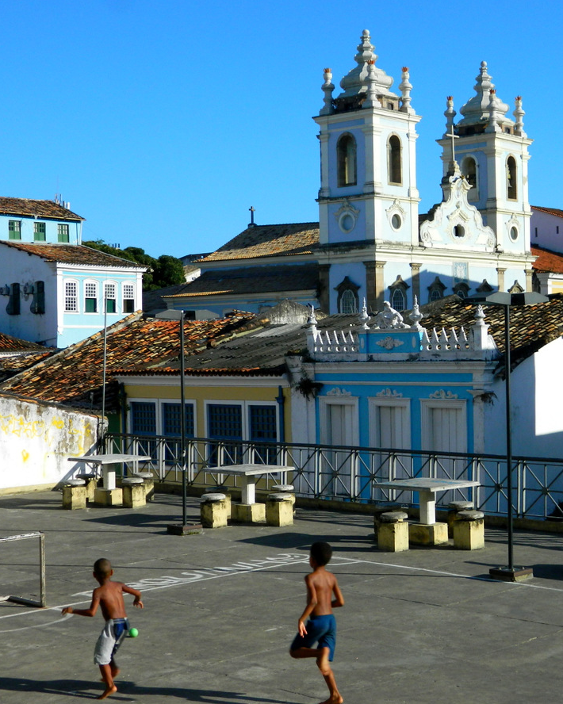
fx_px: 1292
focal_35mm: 62
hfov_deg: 24.5
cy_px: 353
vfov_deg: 30.5
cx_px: 352
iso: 80
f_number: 10.2
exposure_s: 1/200
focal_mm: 8.4
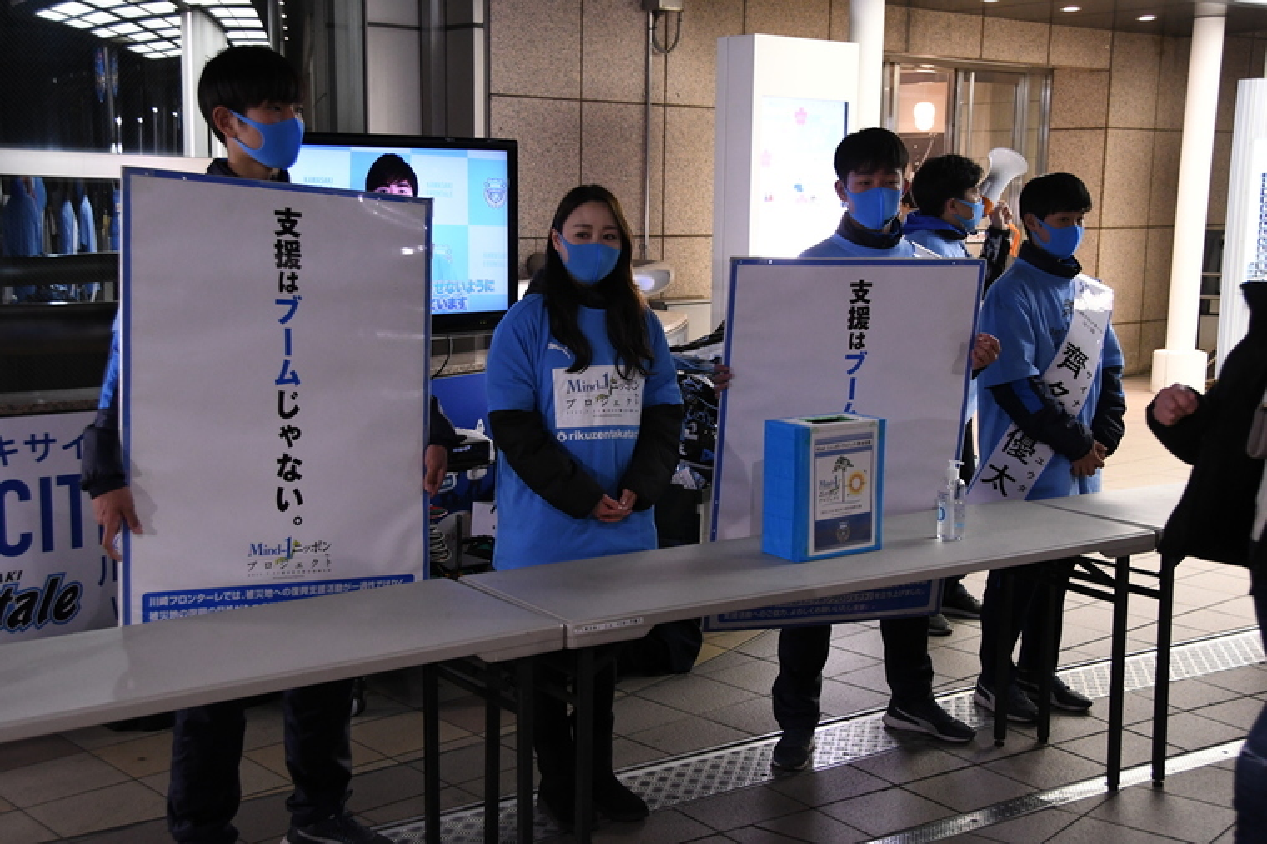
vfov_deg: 28.9
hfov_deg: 42.3
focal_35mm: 46
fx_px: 1636
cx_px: 634
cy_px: 422
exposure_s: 1/160
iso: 2500
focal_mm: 31
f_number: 5
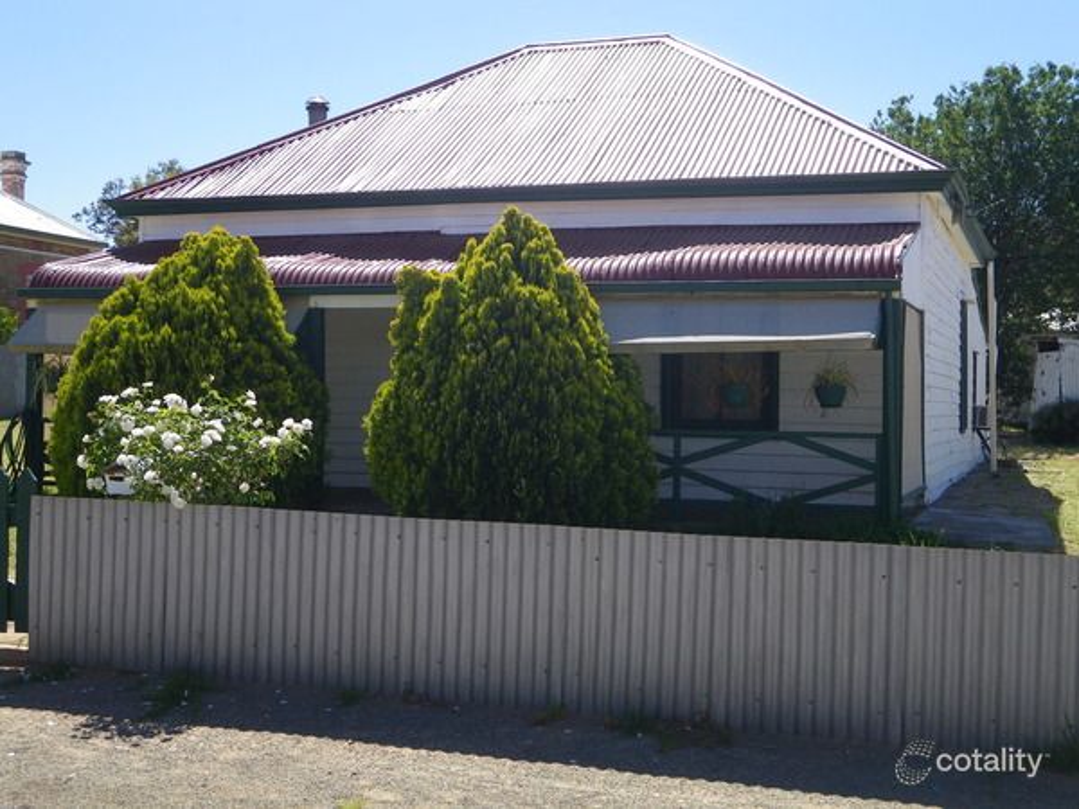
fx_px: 1434
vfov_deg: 31.5
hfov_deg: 41.2
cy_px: 404
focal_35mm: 46
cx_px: 540
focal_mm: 8.2
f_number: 3.3
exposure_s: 1/500
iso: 80
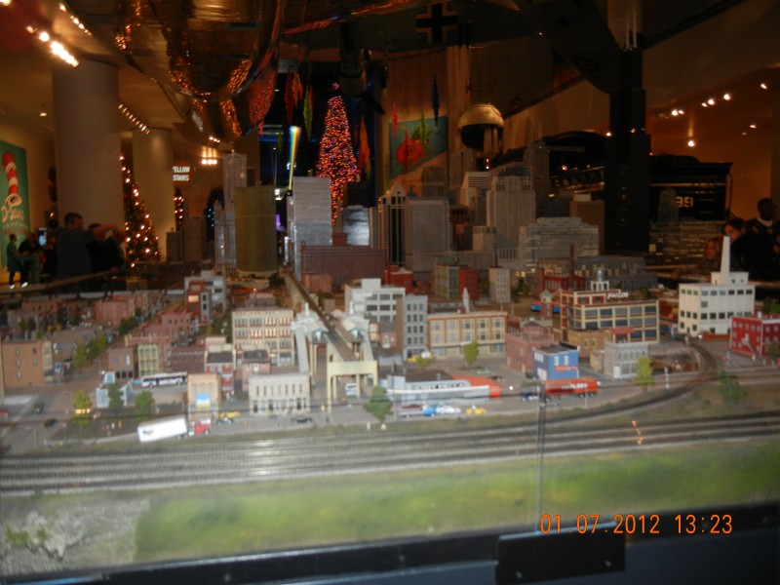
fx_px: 676
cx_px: 390
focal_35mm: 30
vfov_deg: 46.8
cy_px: 292
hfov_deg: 60.0
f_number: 3.5
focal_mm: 5.4
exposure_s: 1/30
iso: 268
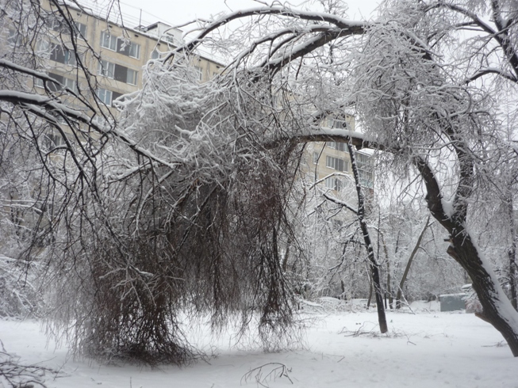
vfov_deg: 35.1
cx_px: 259
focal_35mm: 41
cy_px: 194
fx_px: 614
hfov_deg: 45.8
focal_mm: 6.8
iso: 100
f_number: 3
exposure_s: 1/80
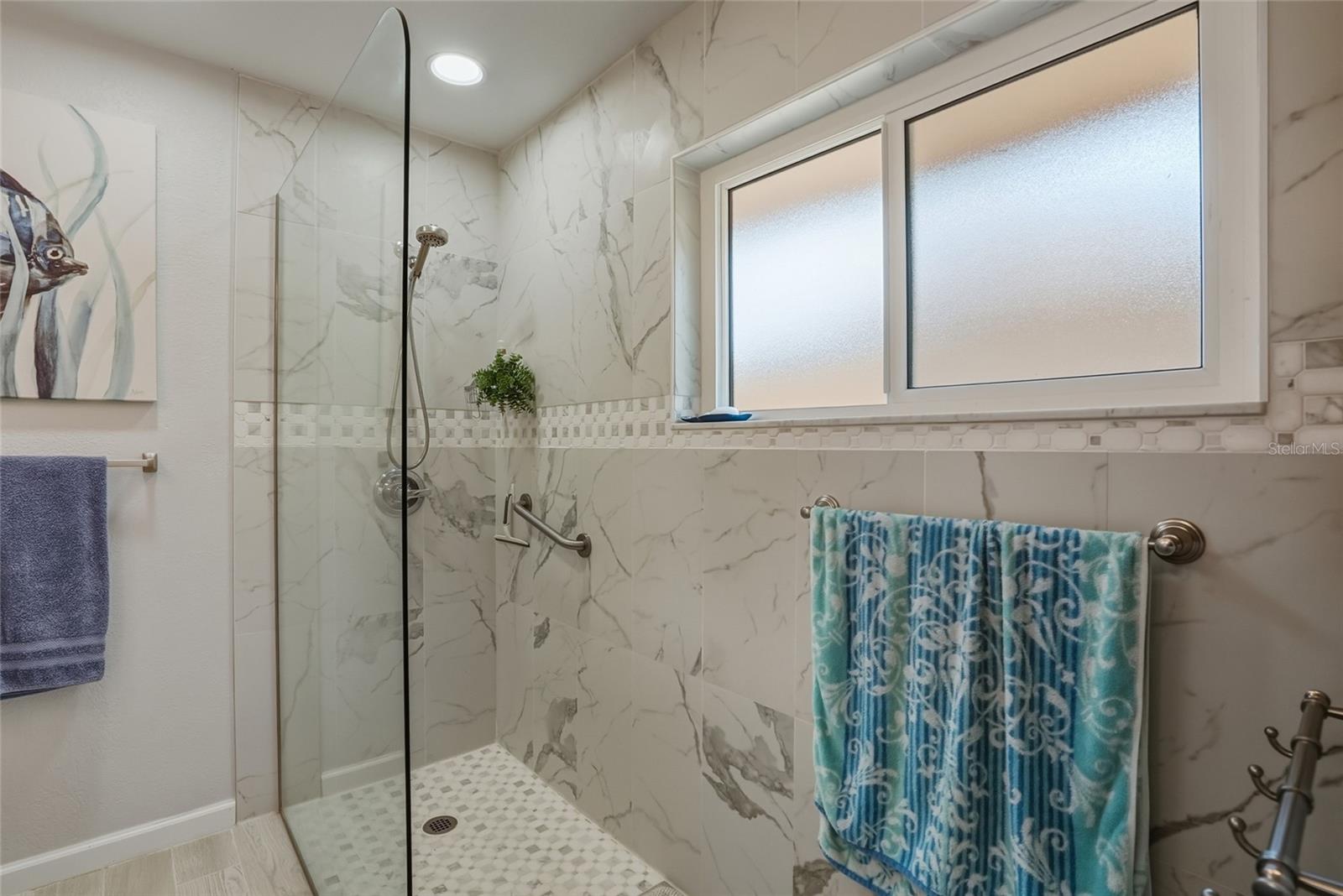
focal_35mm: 16
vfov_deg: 73.8
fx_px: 597
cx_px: 672
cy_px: 448
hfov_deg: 96.7
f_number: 9
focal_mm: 16
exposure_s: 1/1250
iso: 640
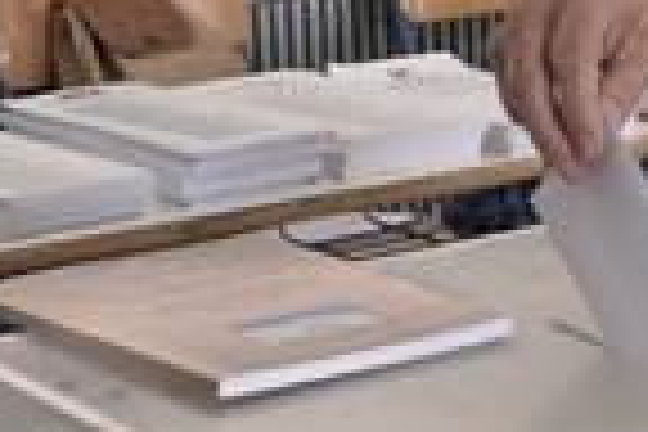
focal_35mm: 222
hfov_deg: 9.0
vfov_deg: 6.1
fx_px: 3996
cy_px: -256
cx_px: 1035
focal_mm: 40
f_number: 6.3
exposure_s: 1/160
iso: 1250
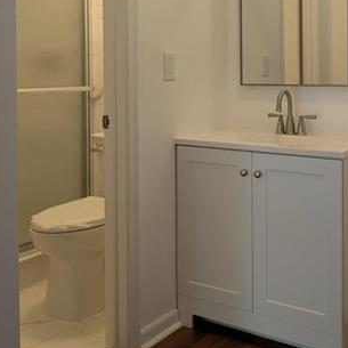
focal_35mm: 47
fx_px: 535
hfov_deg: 35.9
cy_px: 73
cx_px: 207
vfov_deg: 35.0
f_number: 1.73
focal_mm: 4.38
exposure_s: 1/120
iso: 101
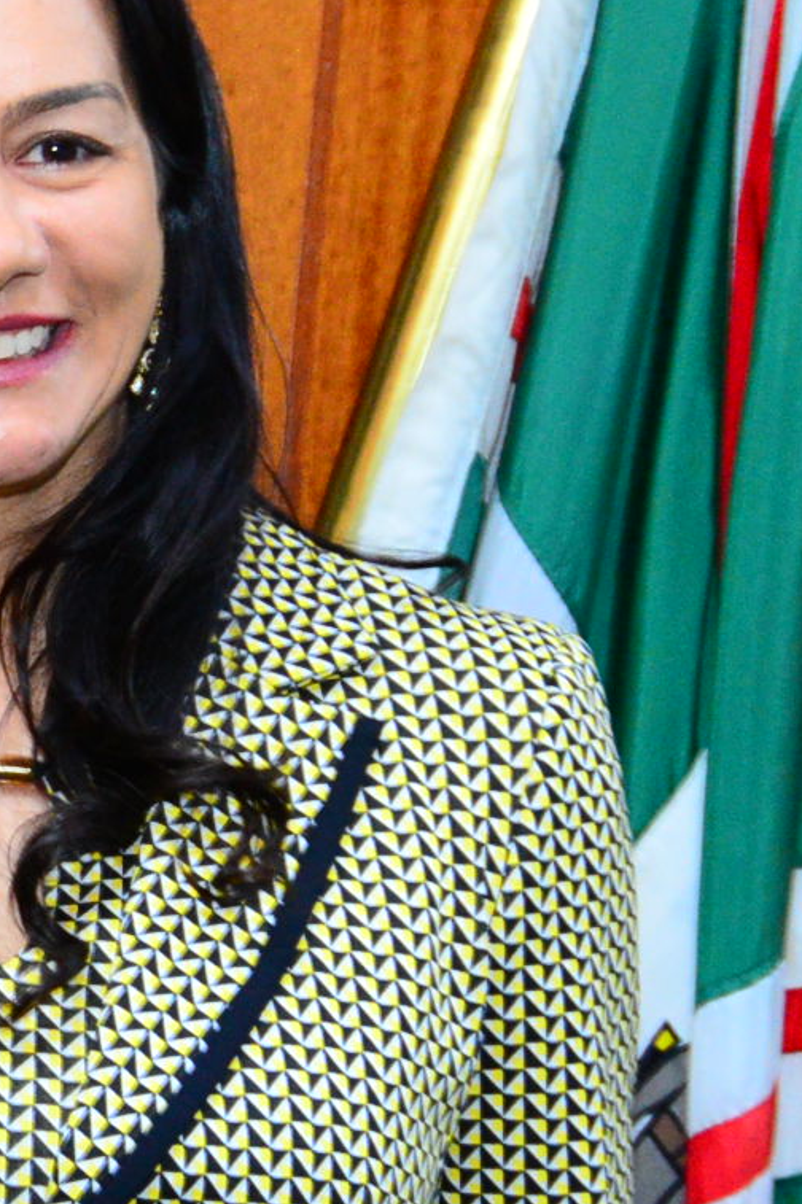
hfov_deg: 7.5
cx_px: -414
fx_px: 5987
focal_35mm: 179
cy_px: 934
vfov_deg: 11.5
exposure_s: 1/60
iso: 3200
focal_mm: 45
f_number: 4.5
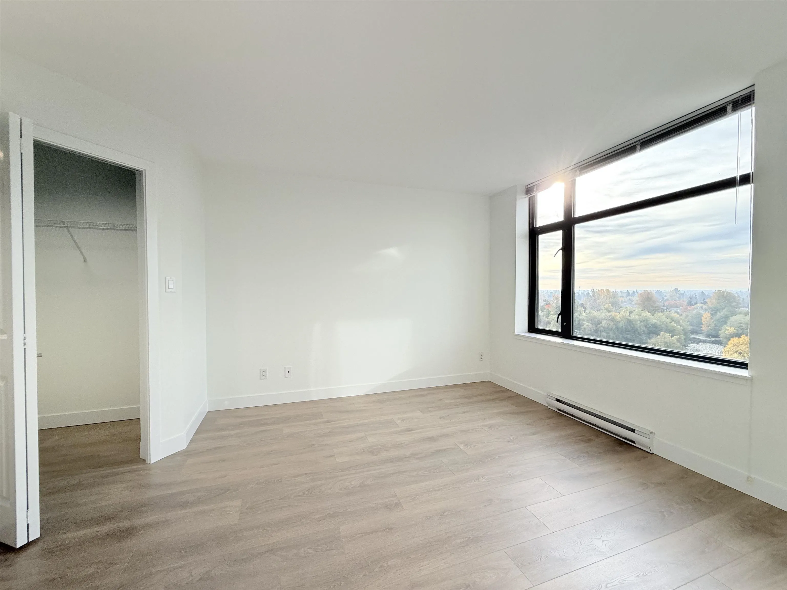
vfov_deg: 85.7
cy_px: 295
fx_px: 318
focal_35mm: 14
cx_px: 394
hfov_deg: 102.1
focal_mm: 2.22
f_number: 2.2
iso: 64
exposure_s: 1/315
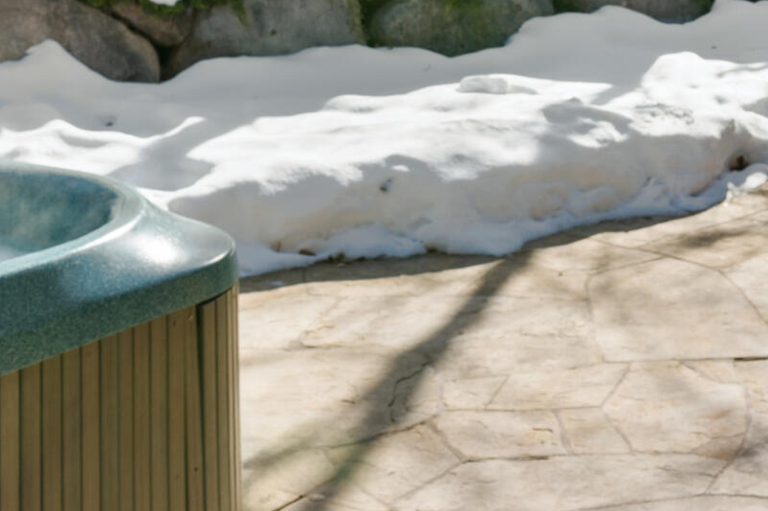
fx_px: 1514
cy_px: -211
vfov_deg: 17.6
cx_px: 579
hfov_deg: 28.0
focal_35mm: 71
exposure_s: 1/100
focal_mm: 19
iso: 125
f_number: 7.1
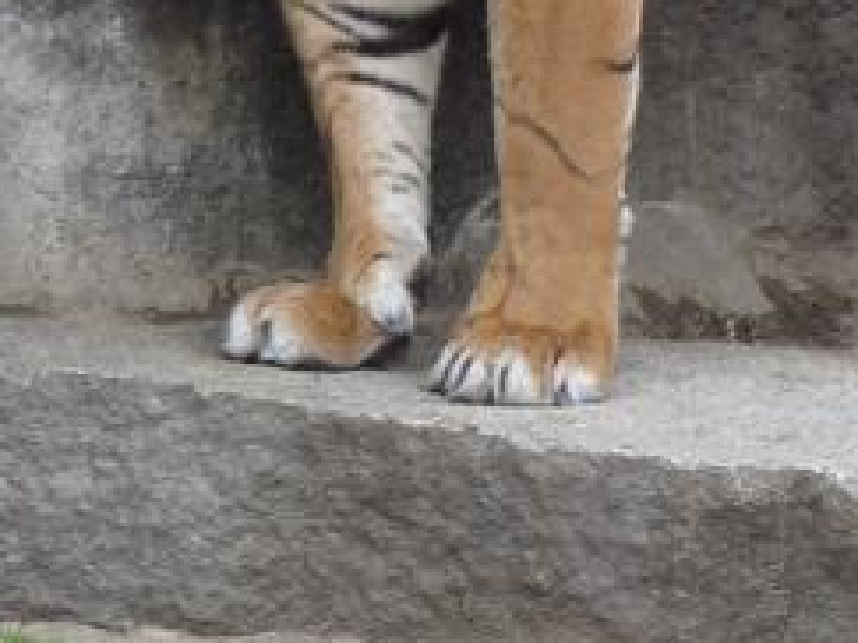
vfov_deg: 1.7
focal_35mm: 859
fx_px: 21281
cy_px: -329
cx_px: 1038
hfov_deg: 2.3
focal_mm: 39.2
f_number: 5.6
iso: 100
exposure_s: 1/80
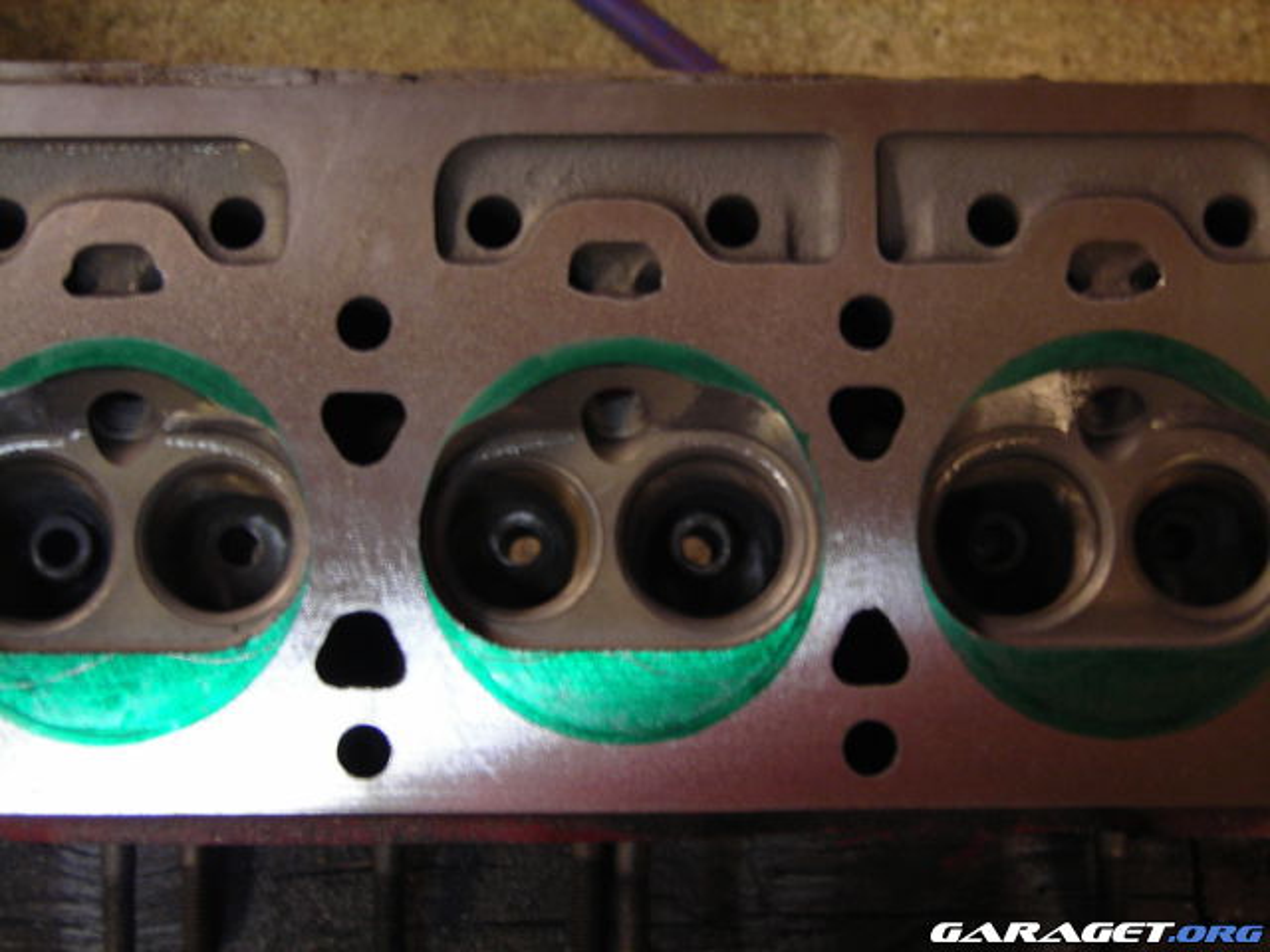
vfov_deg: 19.1
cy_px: 476
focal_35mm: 77
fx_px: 2825
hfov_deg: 25.3
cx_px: 635
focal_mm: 12.7
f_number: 4.2
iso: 113
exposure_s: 1/3.9
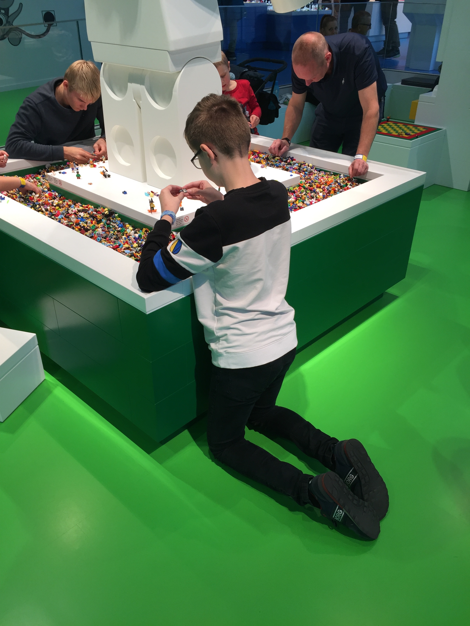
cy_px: 313
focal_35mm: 29
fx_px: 525
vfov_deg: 61.7
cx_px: 235
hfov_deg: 48.2
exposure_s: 1/50
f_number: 2.2
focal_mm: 4.15
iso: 40
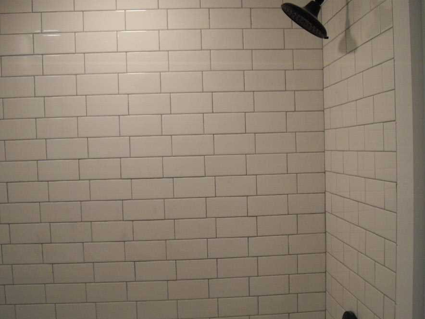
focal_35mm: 44
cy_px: 183
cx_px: 231
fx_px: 540
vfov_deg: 32.8
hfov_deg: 42.9
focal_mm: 7.9
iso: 200
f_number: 2.8
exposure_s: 1/80
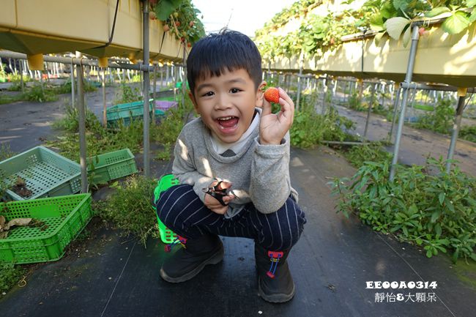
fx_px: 317
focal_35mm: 24
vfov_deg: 53.1
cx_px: 238
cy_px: 158
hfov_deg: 73.8
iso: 125
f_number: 2.8
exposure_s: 1/160
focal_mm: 8.8
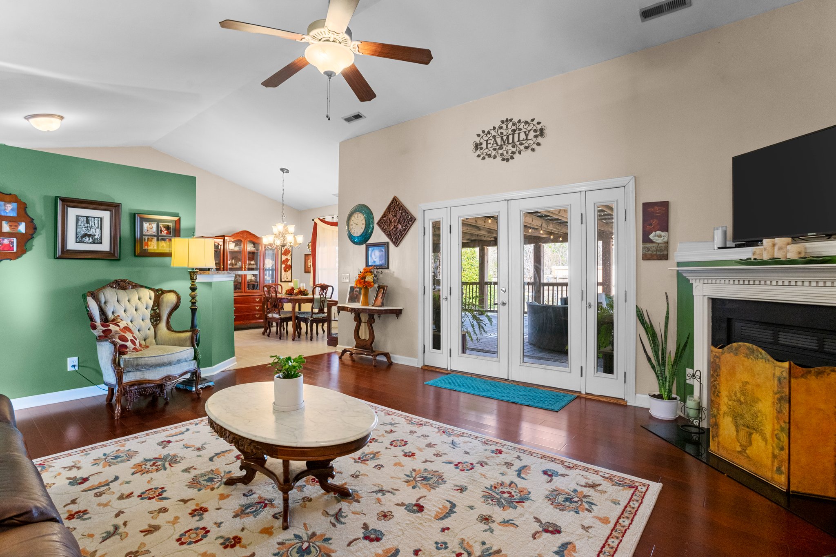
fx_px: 395
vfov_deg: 70.4
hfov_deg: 93.3
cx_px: 418
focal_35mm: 17
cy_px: 278
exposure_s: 1/6
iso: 400
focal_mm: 17
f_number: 8
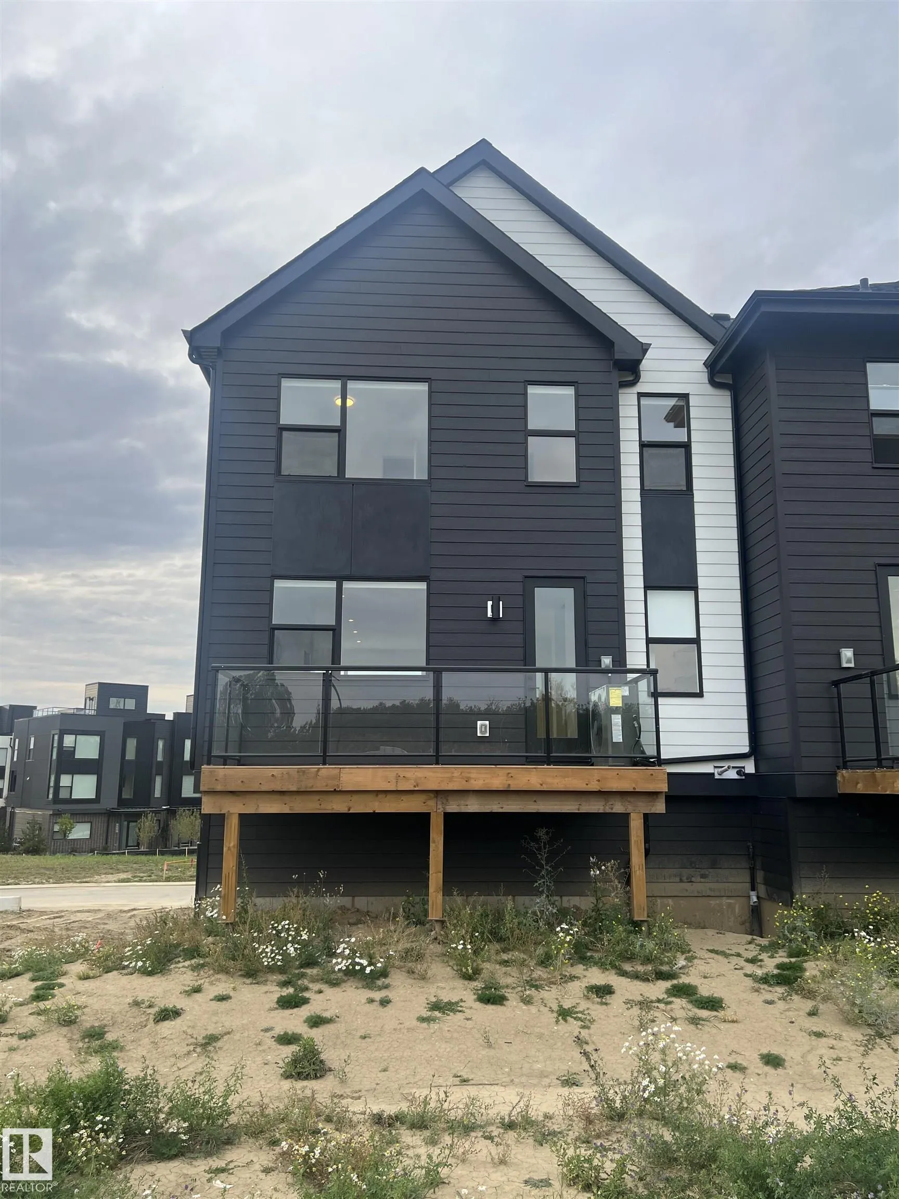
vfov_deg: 67.3
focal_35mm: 26
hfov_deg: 53.1
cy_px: 600
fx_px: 900
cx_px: 450
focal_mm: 5.7
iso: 50
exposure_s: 1/733
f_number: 1.5
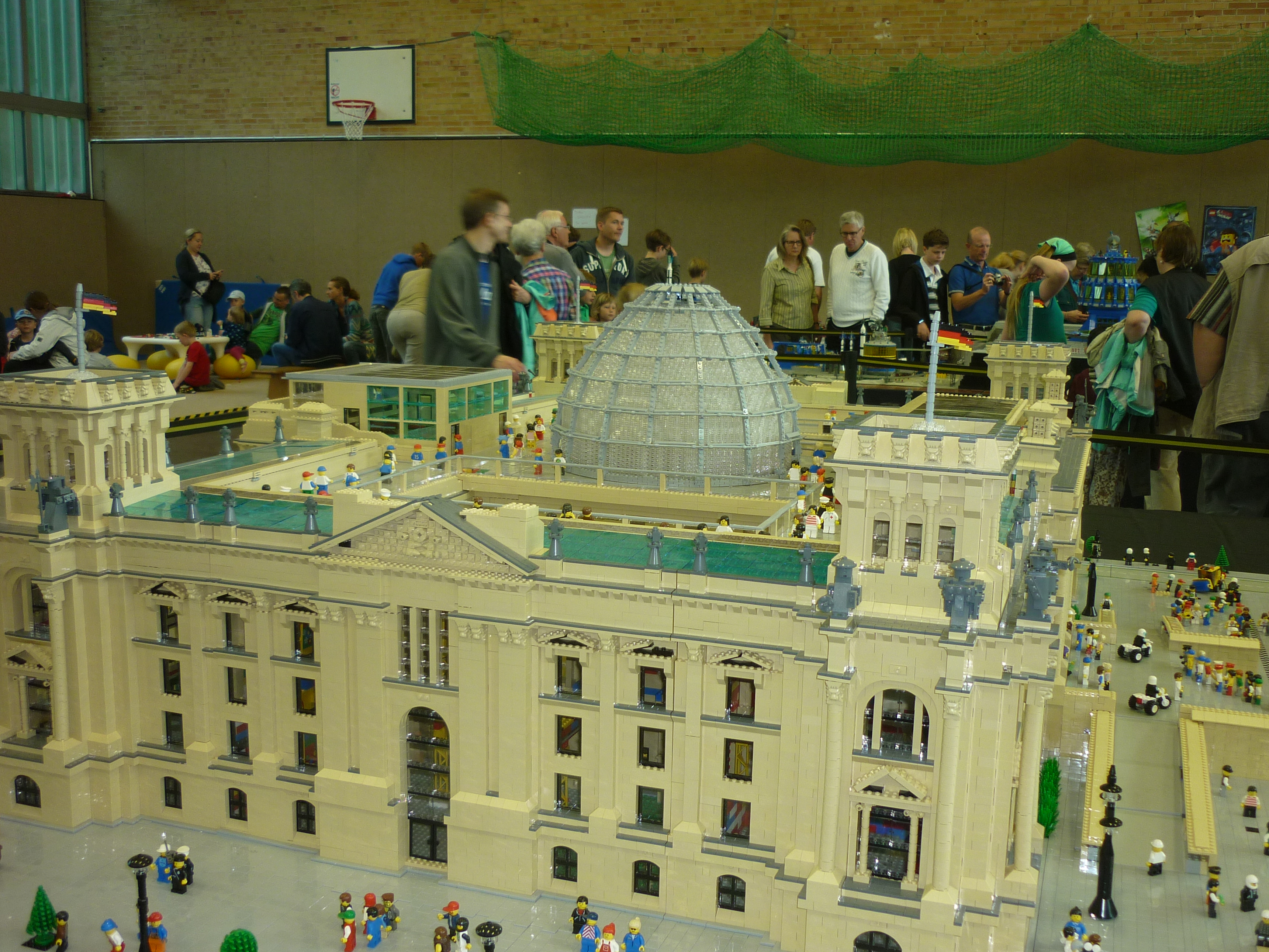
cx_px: 655
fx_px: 1283
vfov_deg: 40.7
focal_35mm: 35
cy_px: 465
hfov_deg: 52.6
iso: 100
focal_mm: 5.5
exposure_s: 1/30
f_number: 2.8
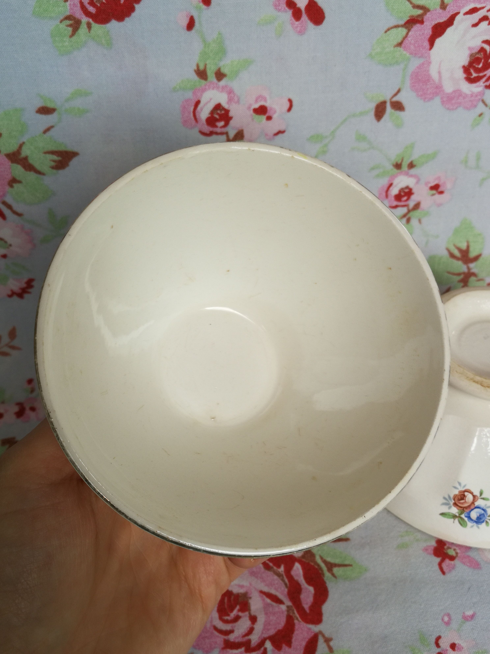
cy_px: 327
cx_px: 245
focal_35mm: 33
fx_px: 623
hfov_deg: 42.9
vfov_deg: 55.4
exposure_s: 1/50
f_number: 2.2
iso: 80
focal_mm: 3.95
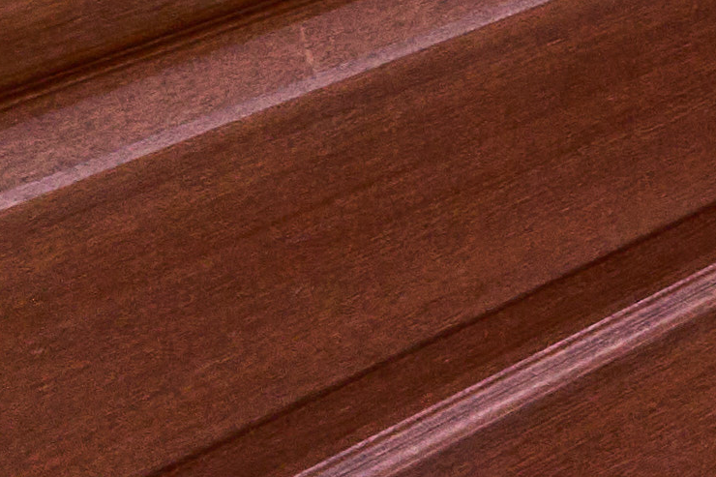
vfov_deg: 7.2
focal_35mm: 158
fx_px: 3142
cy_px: -1220
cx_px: 2406
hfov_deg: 9.2
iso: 100
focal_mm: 20
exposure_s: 1/1.59
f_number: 11
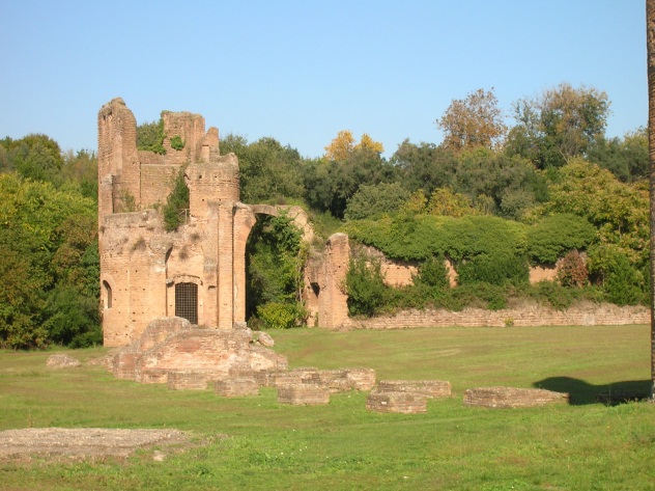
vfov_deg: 16.4
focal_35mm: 90
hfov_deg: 21.8
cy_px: 246
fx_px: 1702
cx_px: 328
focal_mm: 15
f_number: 7.6
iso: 50
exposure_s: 1/120
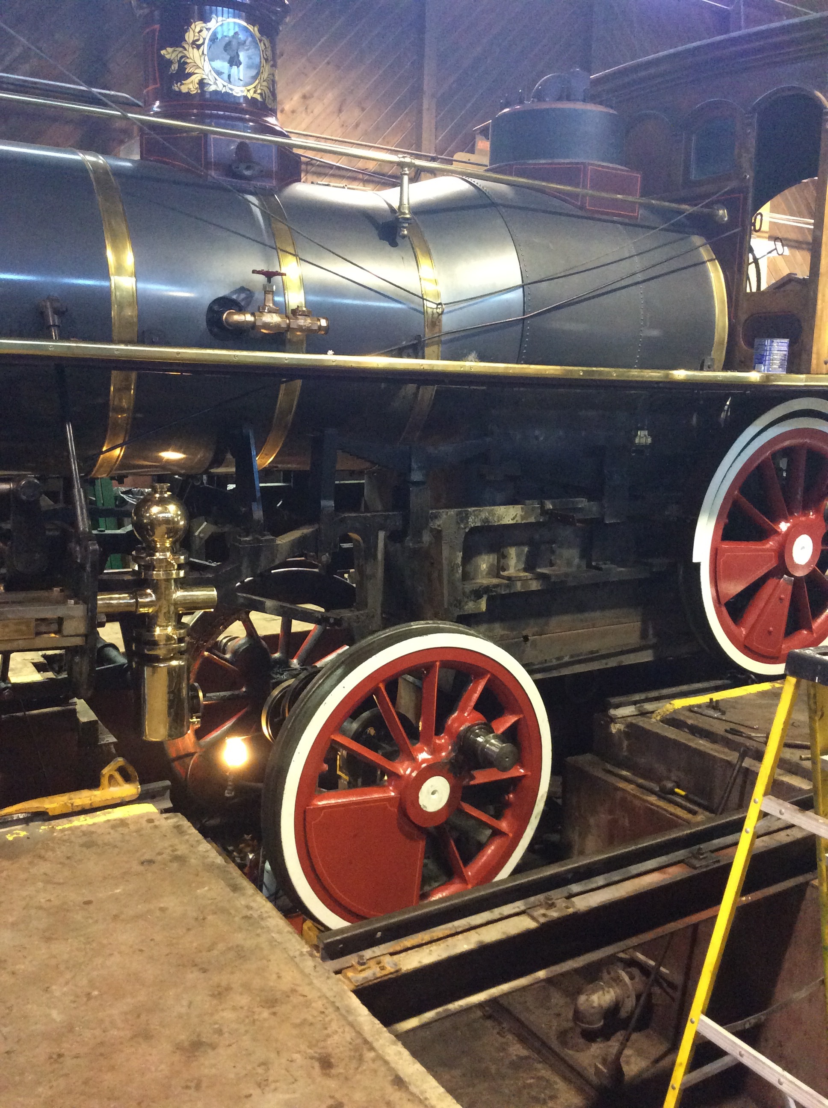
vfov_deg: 56.9
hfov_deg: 44.1
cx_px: 414
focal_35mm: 32
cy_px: 554
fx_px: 1023
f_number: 2.4
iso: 250
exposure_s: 1/25
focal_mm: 3.3
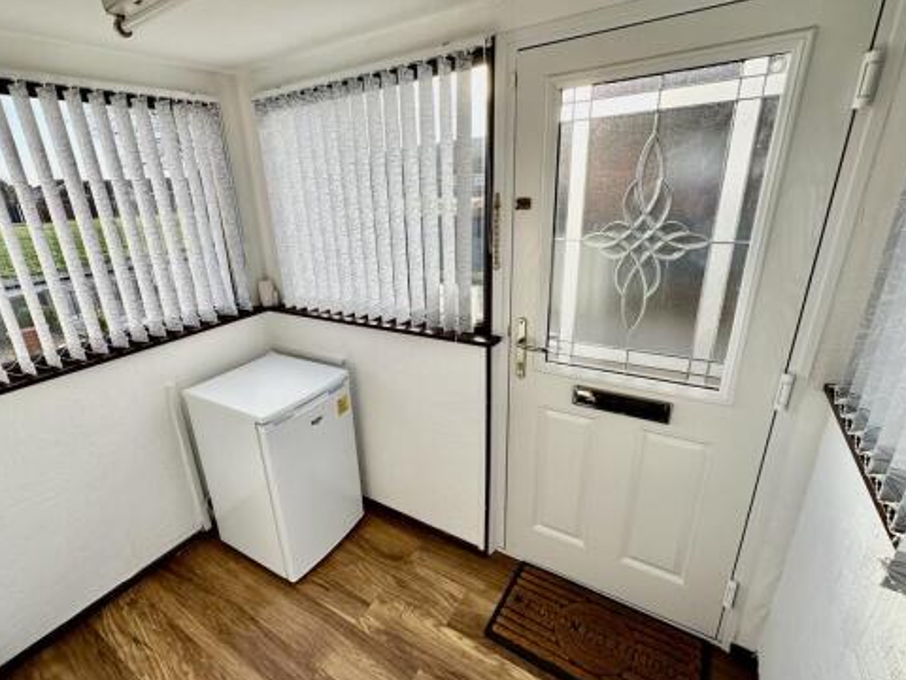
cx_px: 409
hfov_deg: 90.7
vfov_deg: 74.7
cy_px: 348
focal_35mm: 17
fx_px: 445
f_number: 2.2
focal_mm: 2.22
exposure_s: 1/256
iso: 40
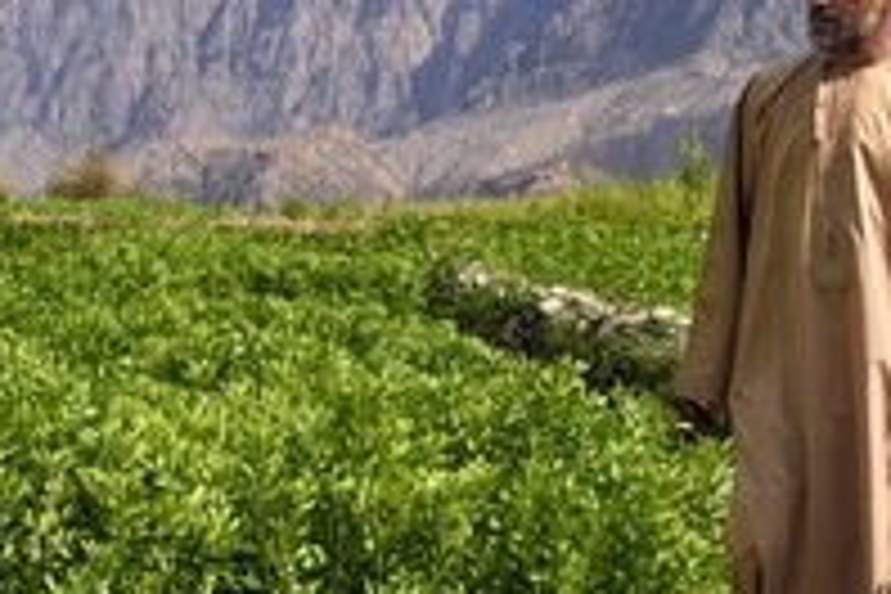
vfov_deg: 20.0
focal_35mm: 68
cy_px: 234
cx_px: 576
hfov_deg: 29.5
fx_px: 1683
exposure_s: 1/1250
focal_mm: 32
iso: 400
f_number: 8
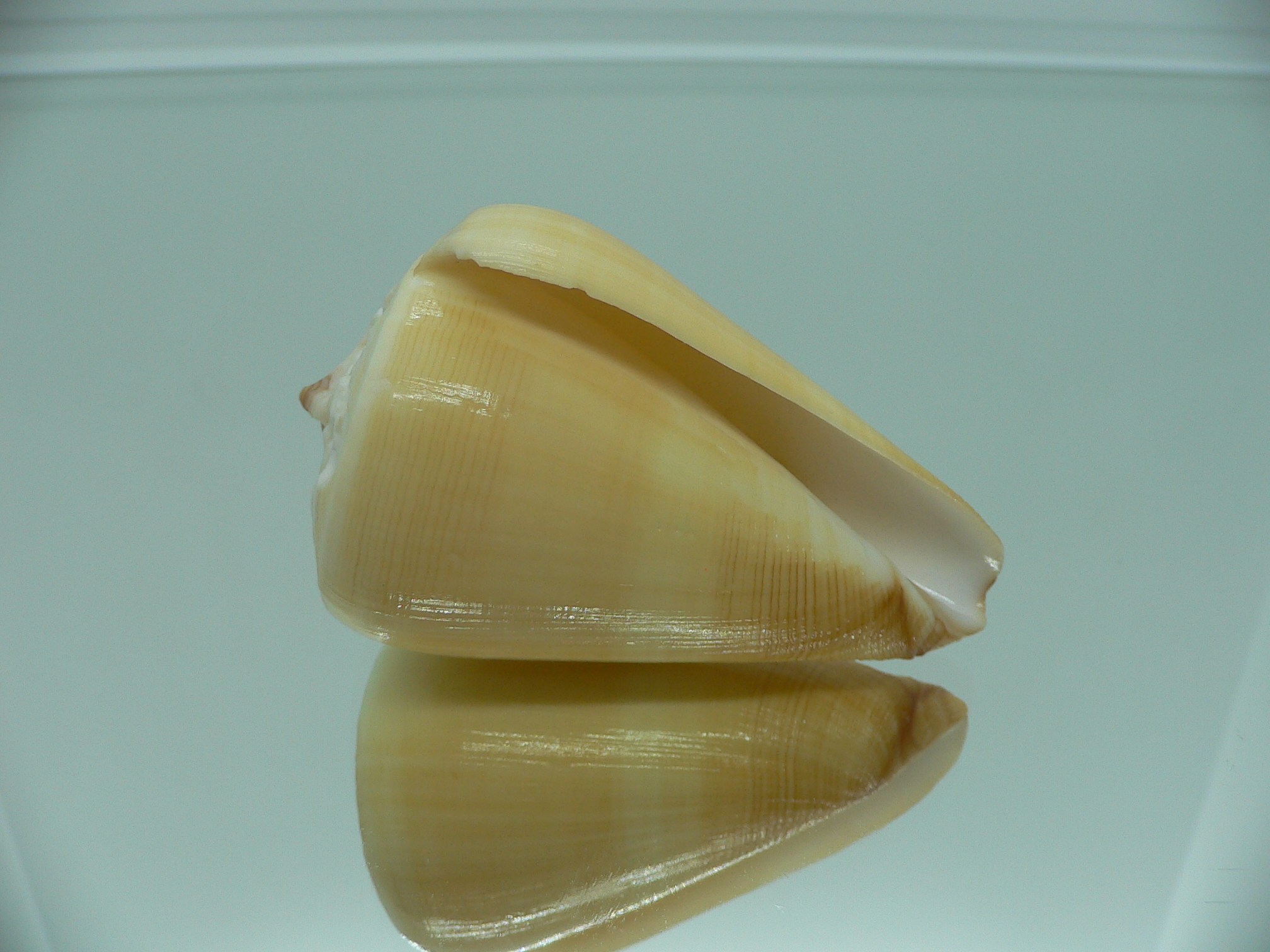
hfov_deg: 52.6
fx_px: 1284
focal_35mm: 35
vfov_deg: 40.7
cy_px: 476
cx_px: 635
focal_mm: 4.6
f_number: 2.8
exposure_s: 1/60
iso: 80
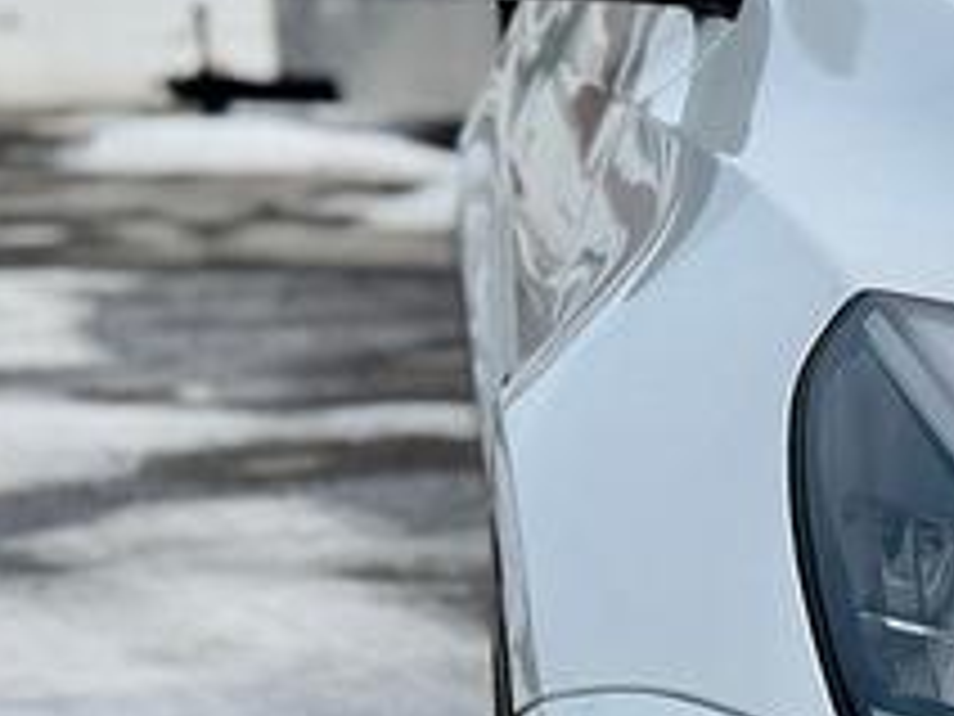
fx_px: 3996
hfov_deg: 11.4
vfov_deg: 10.0
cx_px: 2250
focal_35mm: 145
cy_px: 986
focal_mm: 6.76
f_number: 1.78
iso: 64
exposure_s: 1/12346
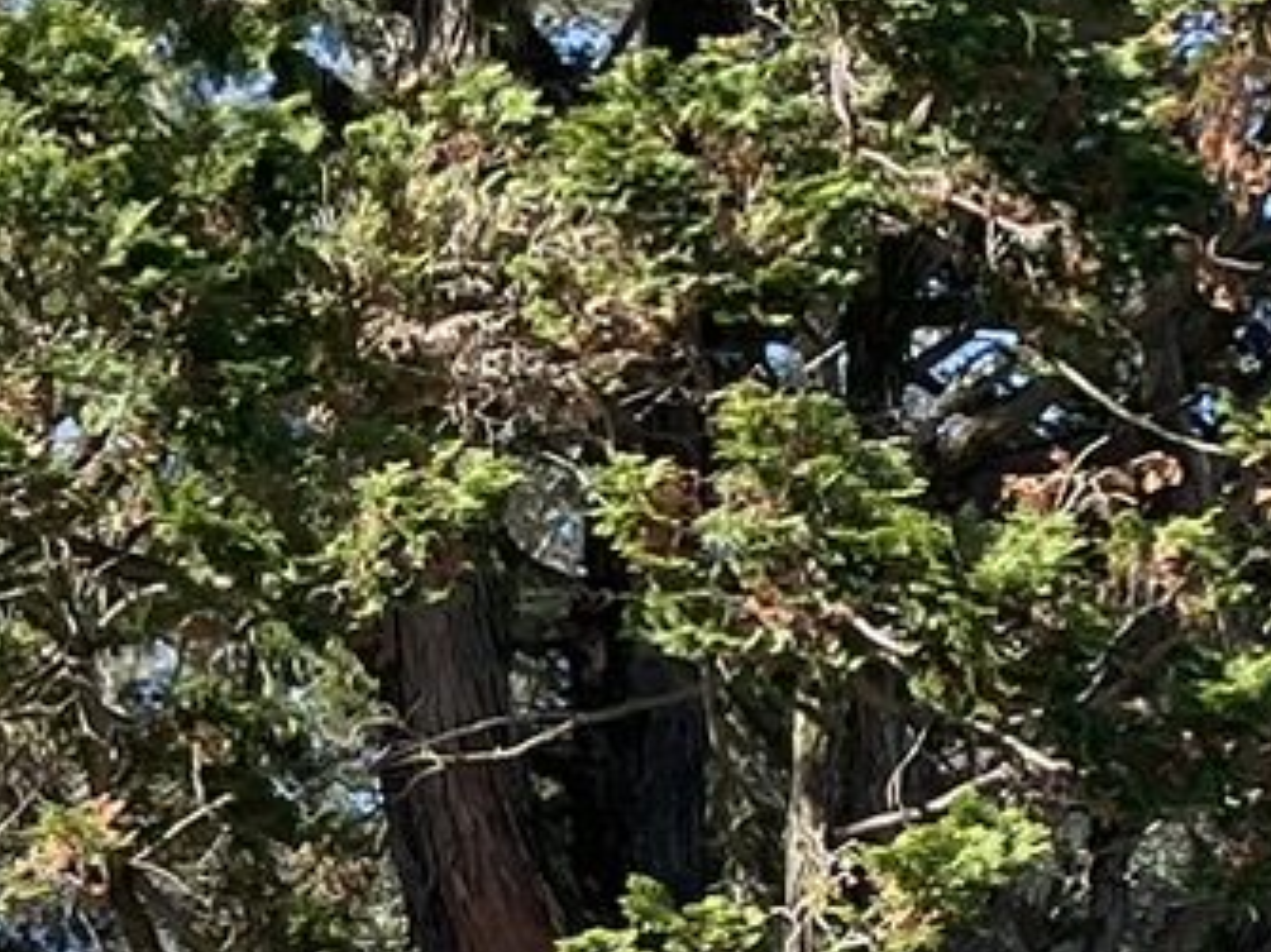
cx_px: -558
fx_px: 5836
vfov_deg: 8.8
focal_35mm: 159
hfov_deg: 11.9
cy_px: 1893
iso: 32
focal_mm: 4.2
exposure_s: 1/1052
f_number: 1.6
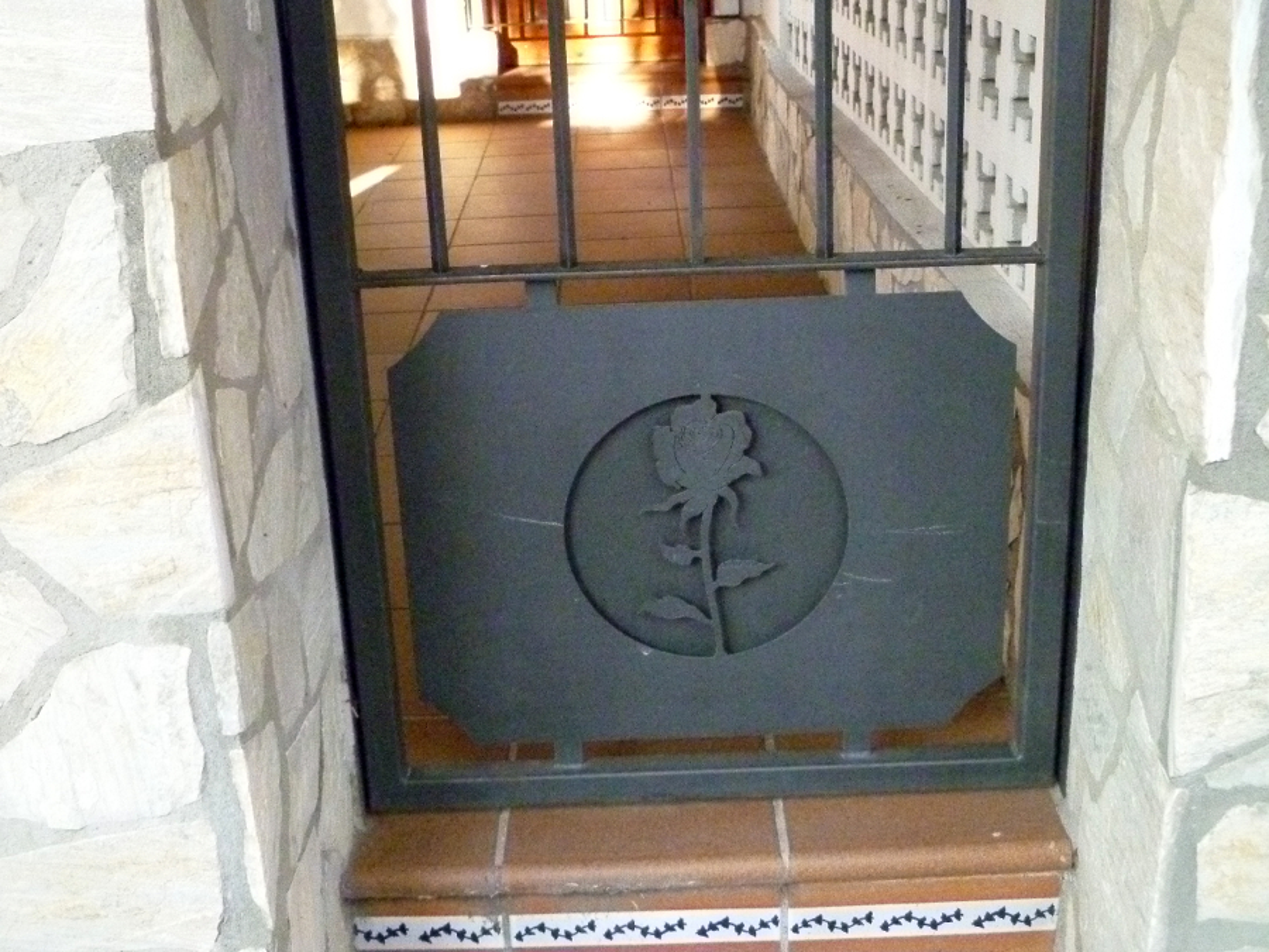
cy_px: 476
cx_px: 634
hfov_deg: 42.9
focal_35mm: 44
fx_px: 1613
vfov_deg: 32.9
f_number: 3.8
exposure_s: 1/500
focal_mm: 7.9
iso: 1600
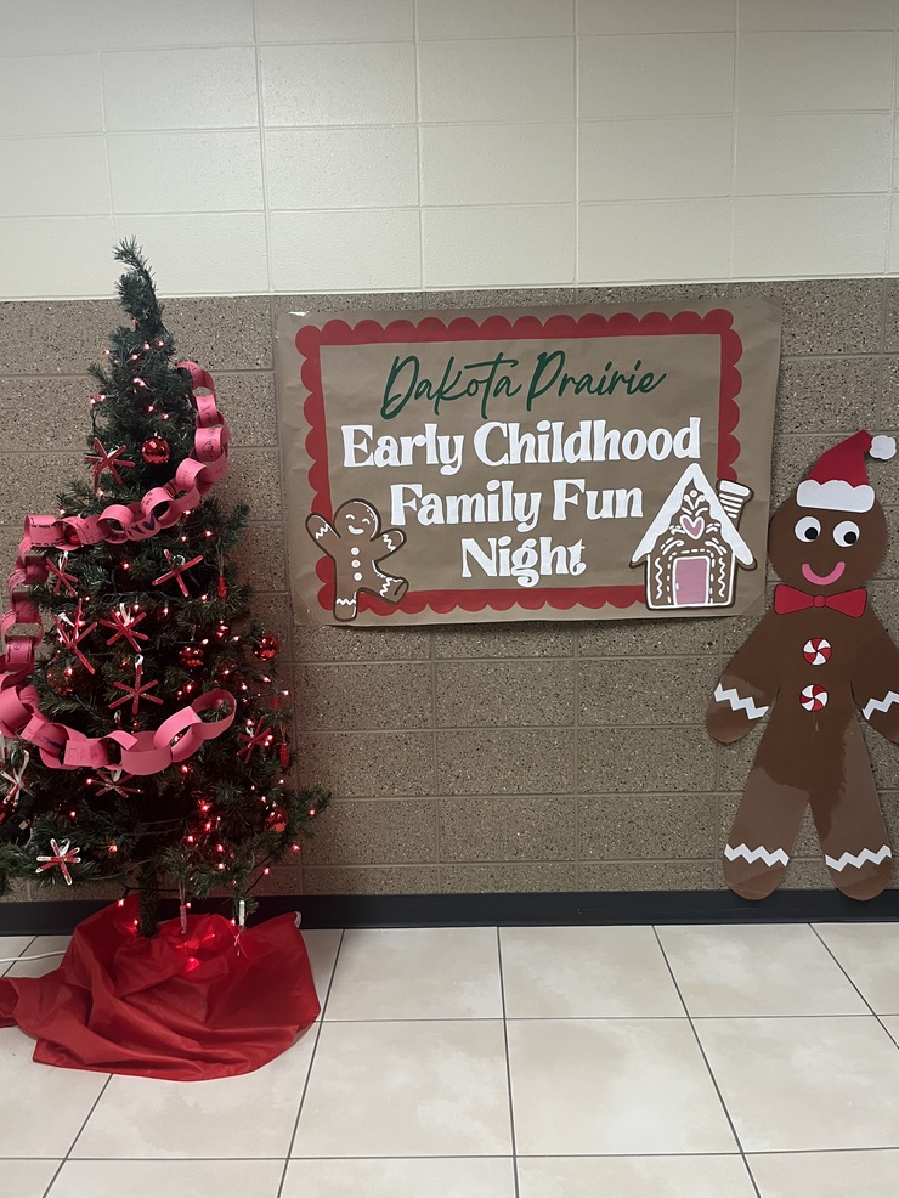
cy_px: 599
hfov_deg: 51.4
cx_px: 456
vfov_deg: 65.3
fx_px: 935
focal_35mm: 27
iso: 125
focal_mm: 5.1
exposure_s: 1/60
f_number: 1.6
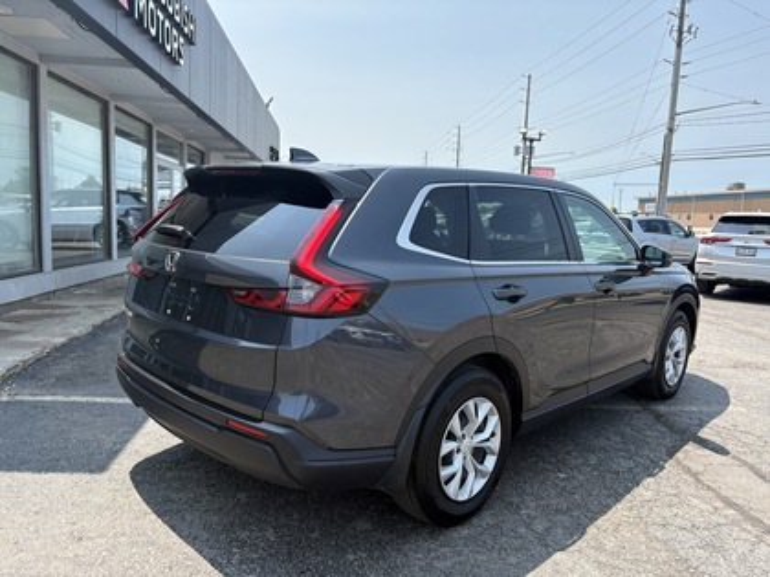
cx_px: 385
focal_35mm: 26
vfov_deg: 53.1
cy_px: 288
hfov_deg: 67.3
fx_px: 578
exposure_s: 1/2364
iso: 50
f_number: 1.6
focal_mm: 5.96
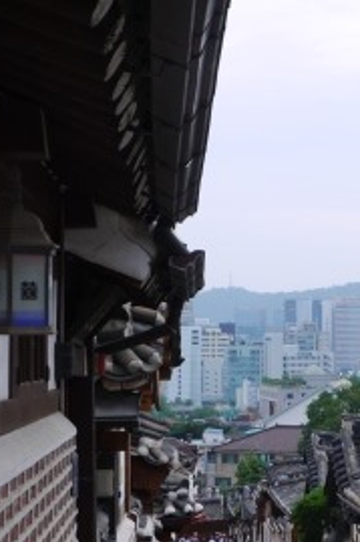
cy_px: 302
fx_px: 1457
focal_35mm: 97
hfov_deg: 13.7
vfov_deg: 21.0
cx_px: 426
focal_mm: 28
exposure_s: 1/400
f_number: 8
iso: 160
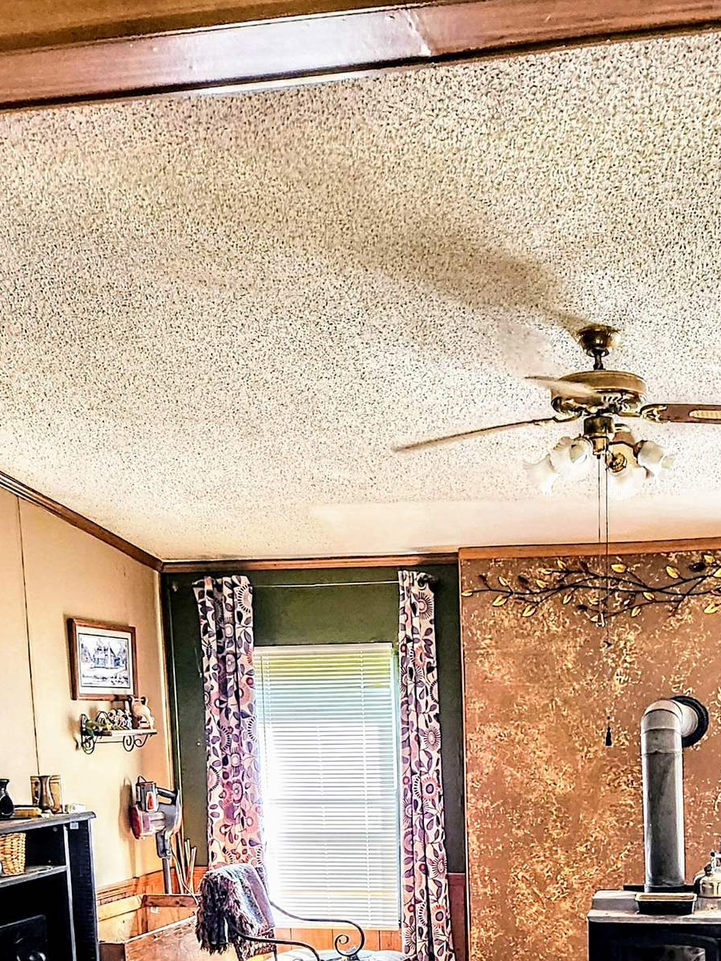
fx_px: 1222
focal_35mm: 44
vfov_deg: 39.7
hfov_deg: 32.4
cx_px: 513
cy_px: 873
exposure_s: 1/120
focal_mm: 5.4
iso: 320
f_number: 1.8
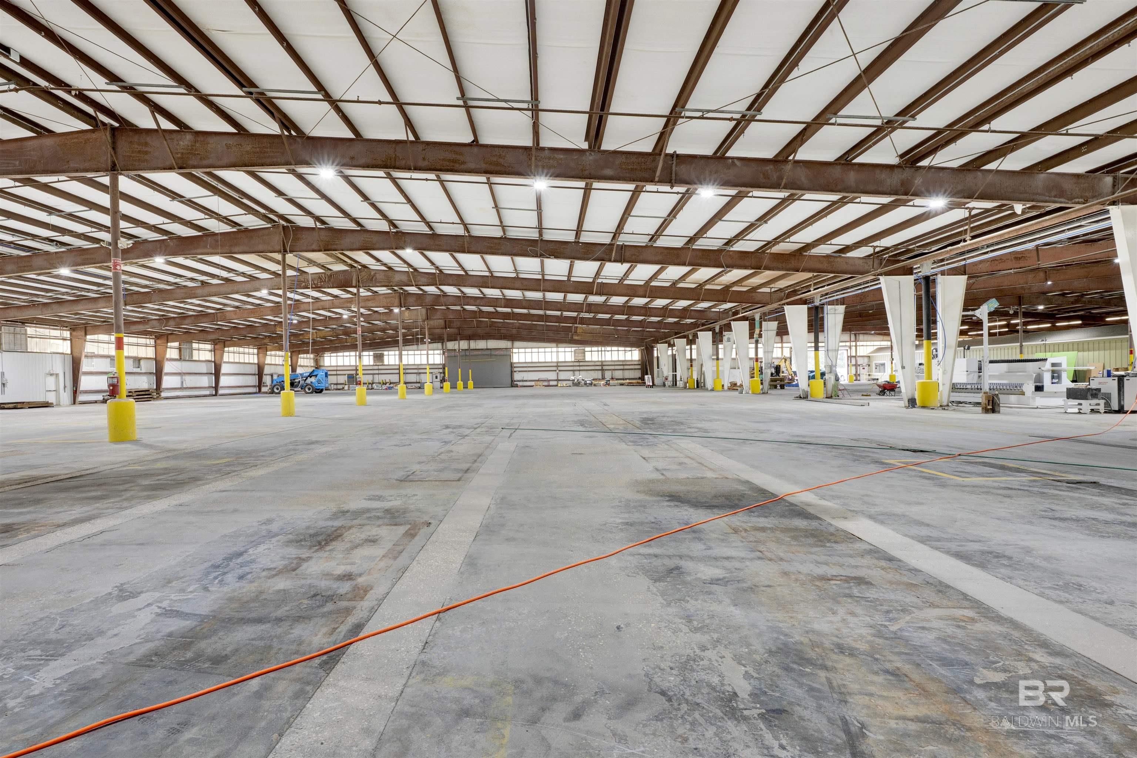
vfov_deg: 75.5
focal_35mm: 16
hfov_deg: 98.5
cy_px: 379
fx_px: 490
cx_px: 568
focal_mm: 15.5
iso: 500
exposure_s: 1/20
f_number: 11
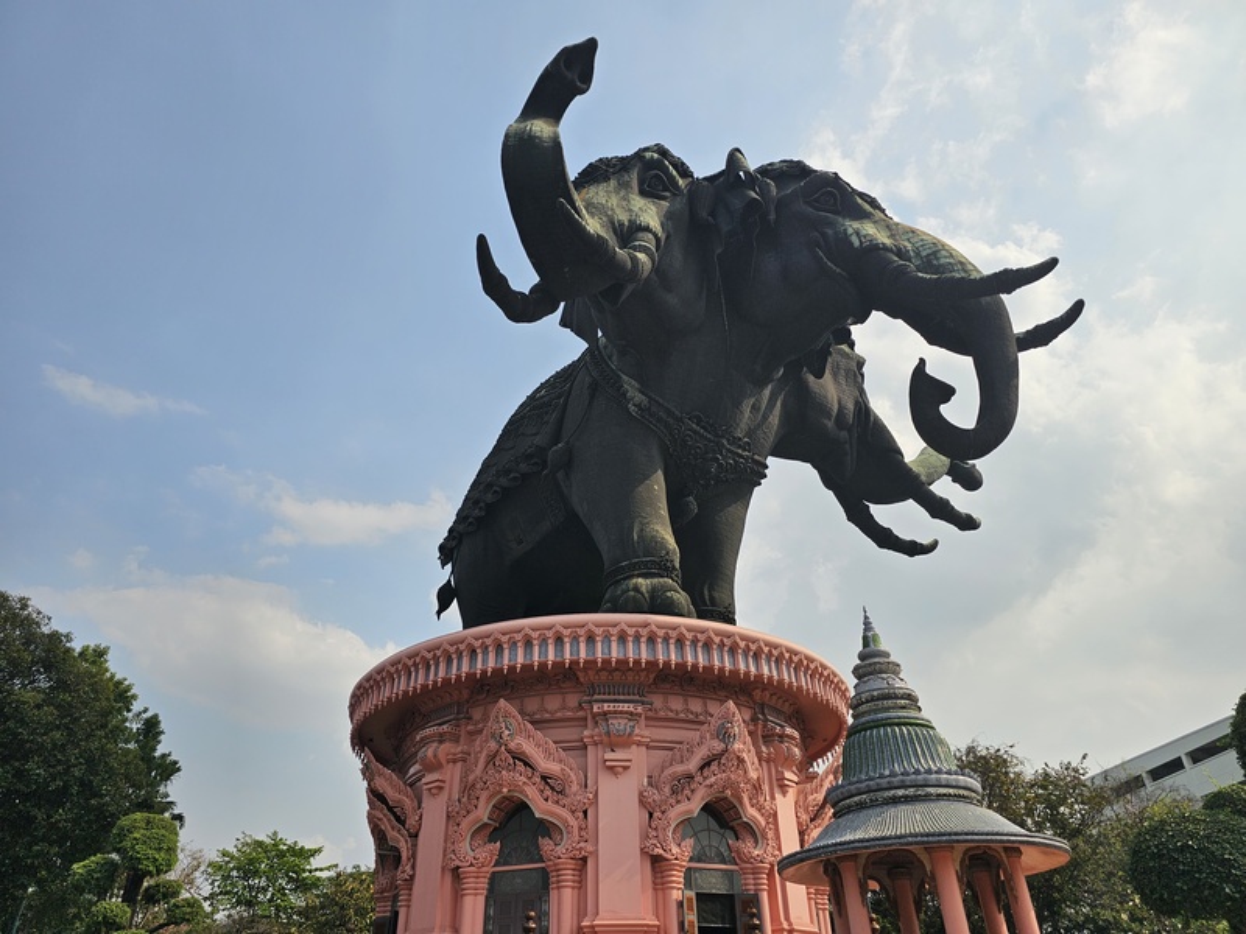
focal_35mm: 23
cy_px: 467
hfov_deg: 73.9
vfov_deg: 58.9
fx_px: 828
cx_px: 623
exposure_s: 1/2122
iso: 10
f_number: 1.7
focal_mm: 6.3
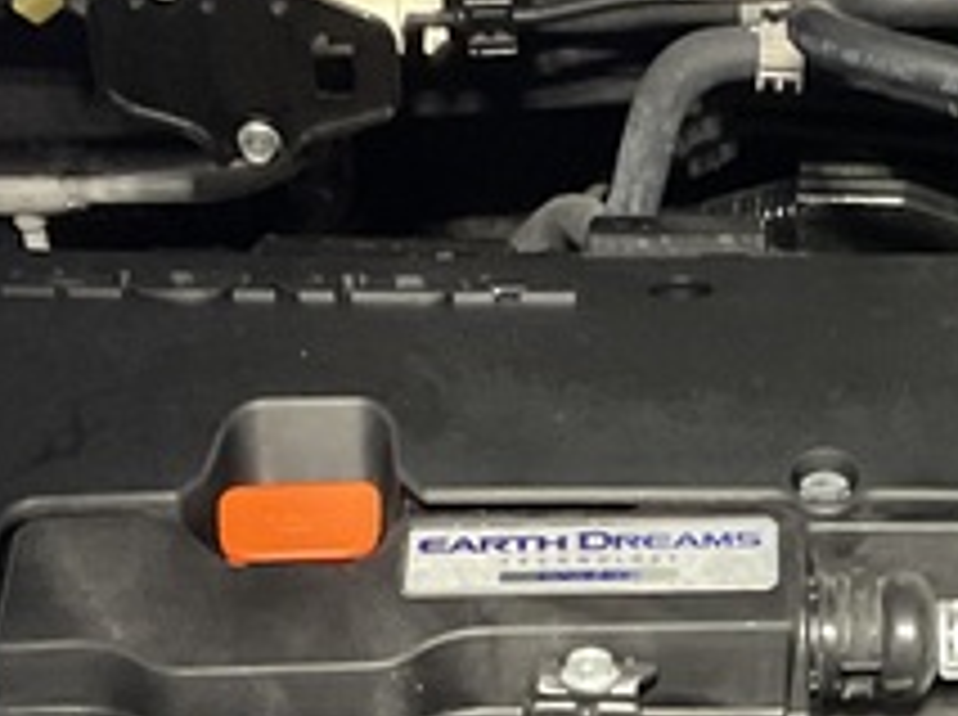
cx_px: 877
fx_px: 3619
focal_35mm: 131
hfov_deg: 14.9
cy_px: 842
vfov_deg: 11.1
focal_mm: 3
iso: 320
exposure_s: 1/40
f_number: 1.8
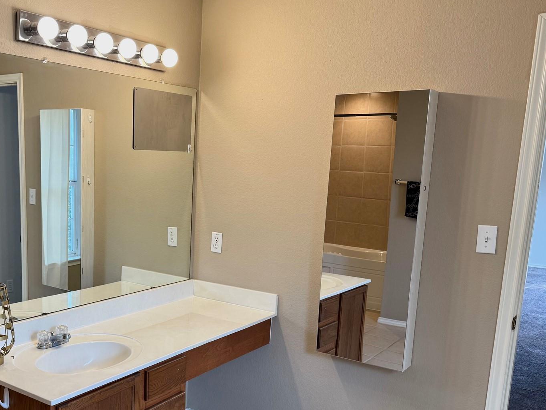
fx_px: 568
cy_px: 263
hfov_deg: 49.8
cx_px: 154
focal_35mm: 36
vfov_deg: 39.3
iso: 100
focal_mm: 6.76
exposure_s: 1/120
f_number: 1.78
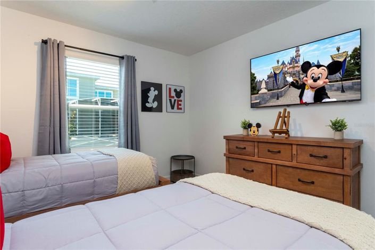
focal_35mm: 20
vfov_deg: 61.9
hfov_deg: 84.0
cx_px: 188
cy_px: 125
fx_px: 208
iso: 1000
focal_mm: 20
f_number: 22
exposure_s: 1/60
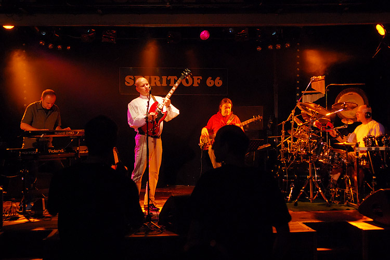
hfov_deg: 46.4
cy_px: 130
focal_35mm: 42
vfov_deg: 31.9
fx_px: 455
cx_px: 195
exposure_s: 1/50
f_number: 3.2
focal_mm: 28
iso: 800
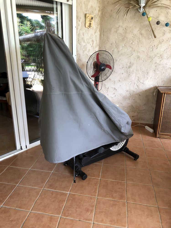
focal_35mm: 28
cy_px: 114
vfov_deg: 63.4
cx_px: 86
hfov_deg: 49.7
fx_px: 184
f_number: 1.8
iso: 50
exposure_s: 1/120
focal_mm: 3.99
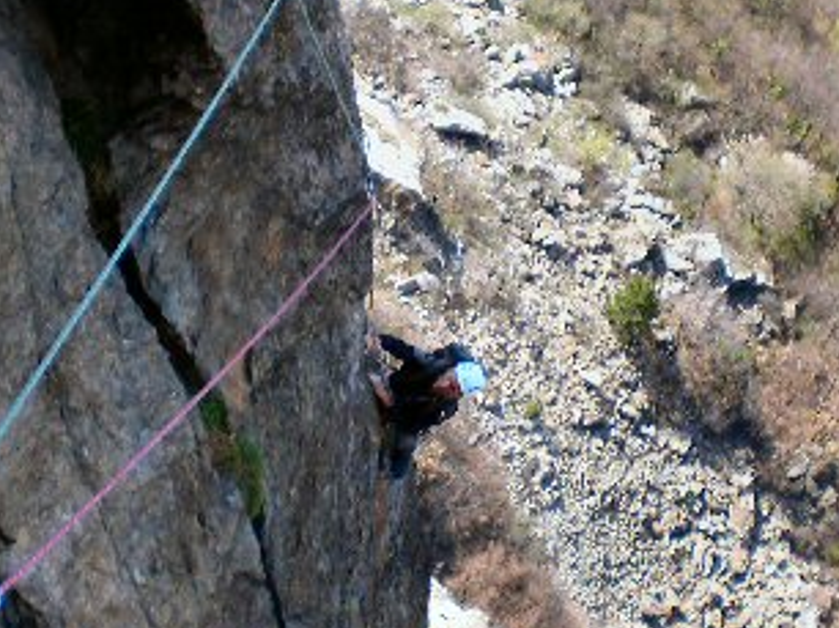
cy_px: 309
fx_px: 2034
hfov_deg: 23.2
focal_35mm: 84
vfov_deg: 17.5
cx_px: 548
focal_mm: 6.3
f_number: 3.1
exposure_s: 1/250
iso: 50
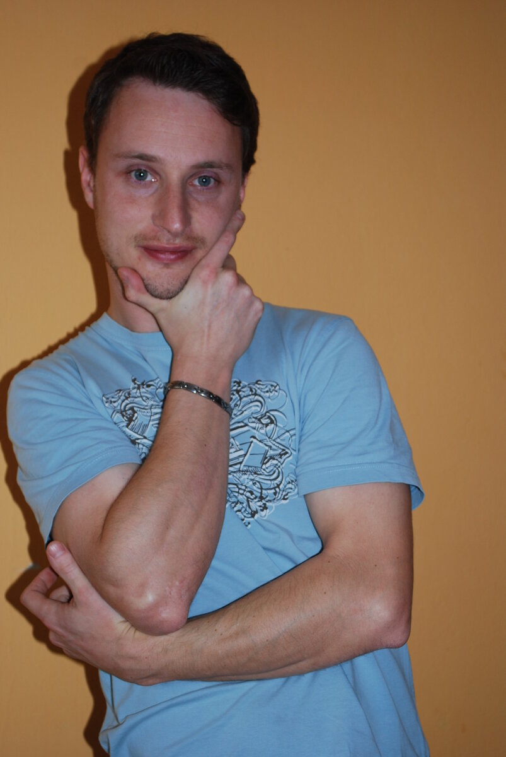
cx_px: 253
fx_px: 1388
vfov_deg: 30.5
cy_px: 378
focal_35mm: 66
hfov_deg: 20.7
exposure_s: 1/60
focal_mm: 44
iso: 200
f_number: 5.3
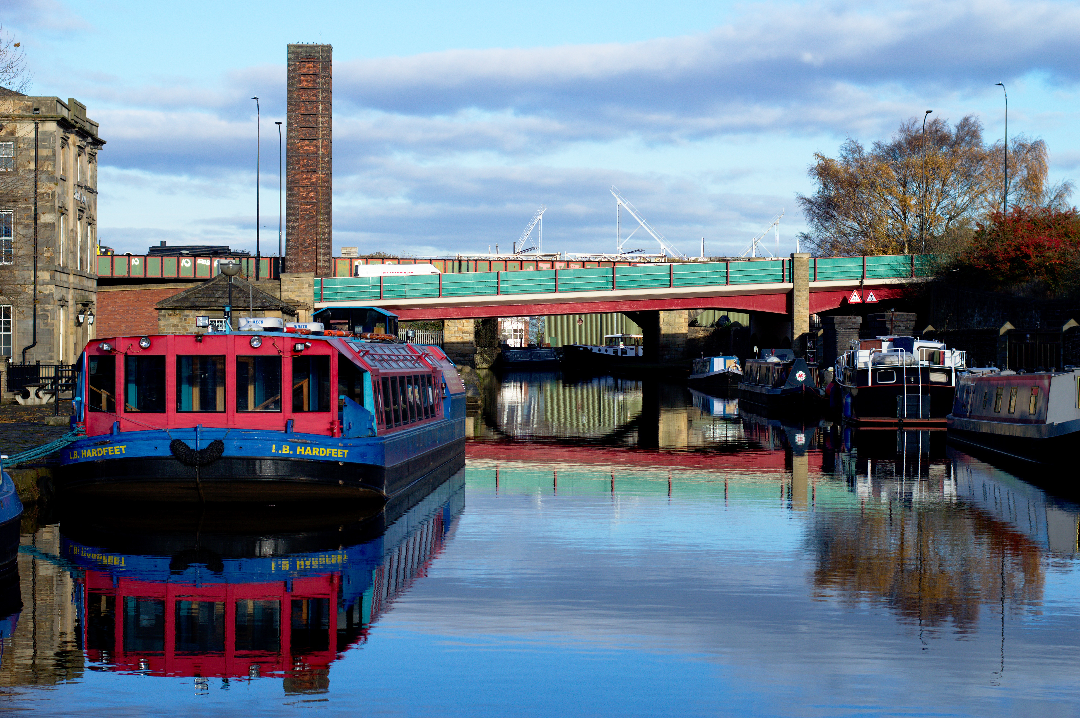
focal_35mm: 75
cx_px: 540
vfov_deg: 18.2
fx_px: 2248
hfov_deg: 27.0
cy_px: 359
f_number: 5.6
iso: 200
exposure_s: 1/800
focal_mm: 50
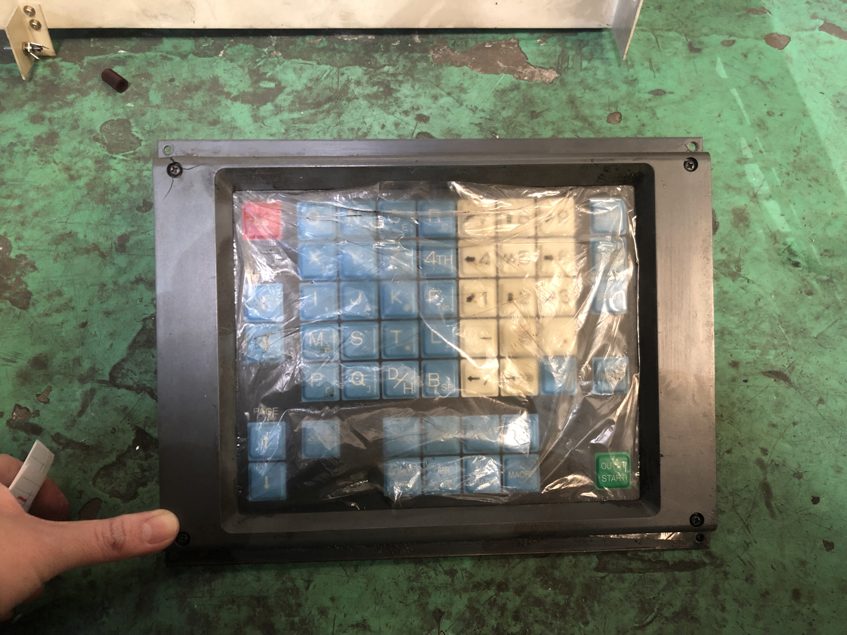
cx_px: 424
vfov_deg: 49.7
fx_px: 685
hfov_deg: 63.4
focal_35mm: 28
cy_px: 318
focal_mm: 3.99
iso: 80
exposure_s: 1/7
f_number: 1.8
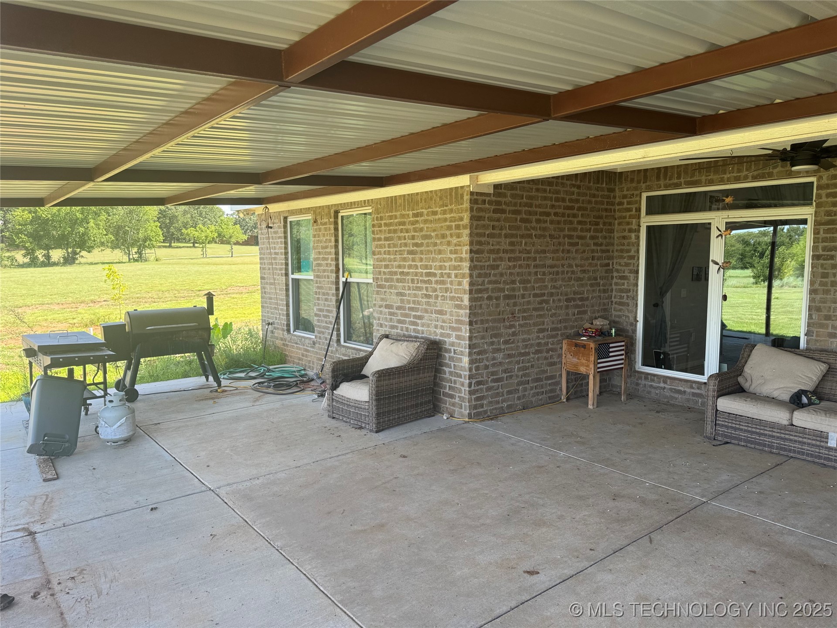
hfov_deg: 71.6
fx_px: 580
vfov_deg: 56.8
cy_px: 314
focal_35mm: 24
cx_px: 418
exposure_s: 1/397
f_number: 1.78
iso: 80
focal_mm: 6.76
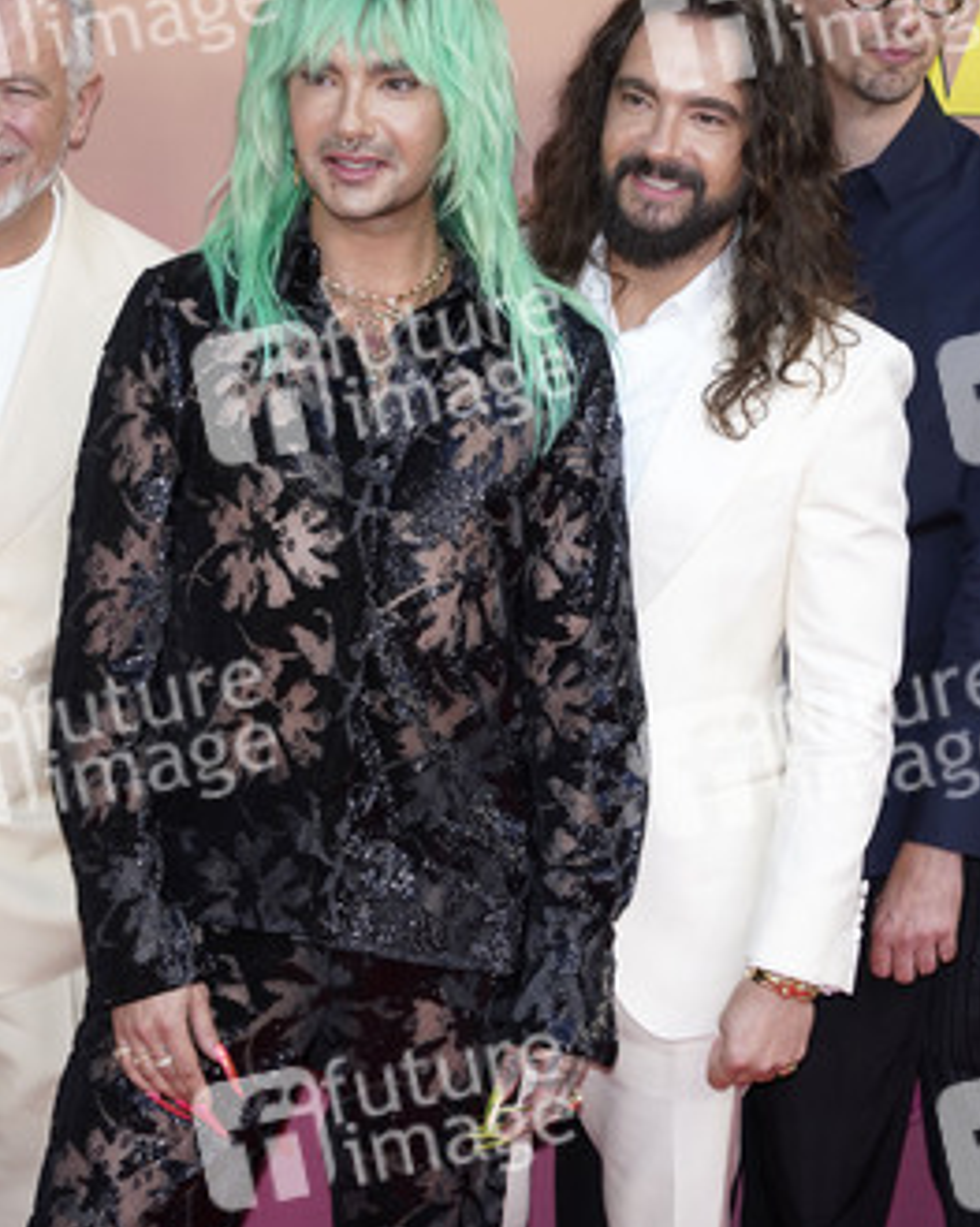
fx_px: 4099
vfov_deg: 17.0
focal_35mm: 113
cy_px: 563
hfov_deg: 13.6
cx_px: 492
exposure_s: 1/160
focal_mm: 99
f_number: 5.6
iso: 320
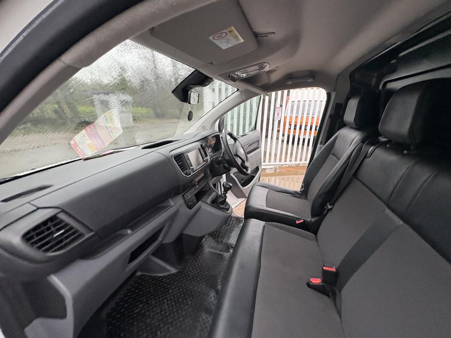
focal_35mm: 14
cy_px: 169
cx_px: 226
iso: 250
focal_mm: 2.22
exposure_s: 1/72
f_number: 2.2
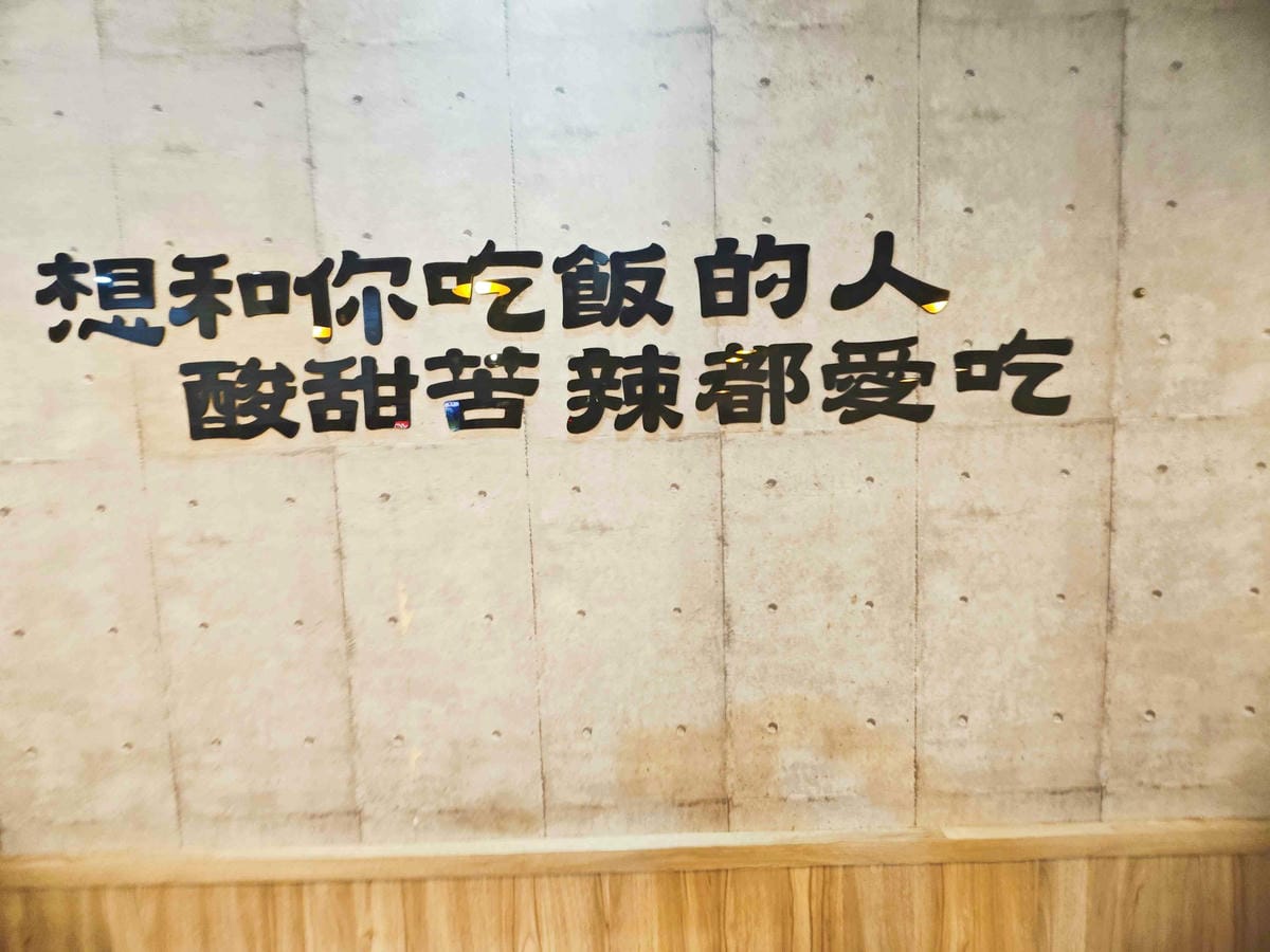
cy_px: 476
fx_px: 514
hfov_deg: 102.1
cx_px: 635
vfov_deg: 85.7
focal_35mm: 14
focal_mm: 2.03
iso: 200
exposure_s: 1/30
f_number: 1.8
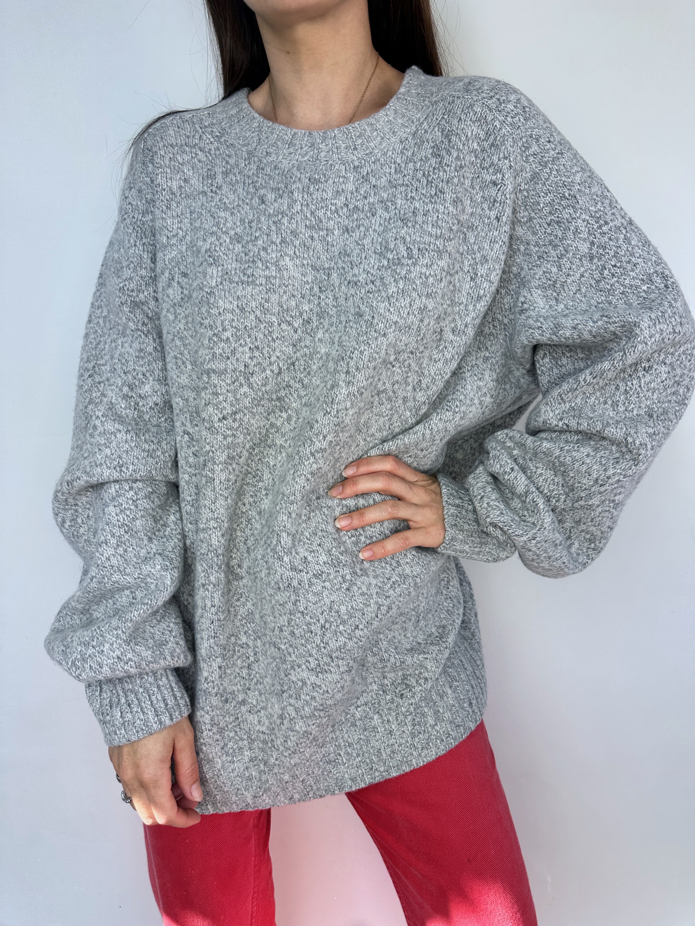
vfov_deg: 71.6
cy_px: 463
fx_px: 642
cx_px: 348
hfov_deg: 56.8
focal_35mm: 24
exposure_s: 1/220
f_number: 1.78
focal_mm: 6.86
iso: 64
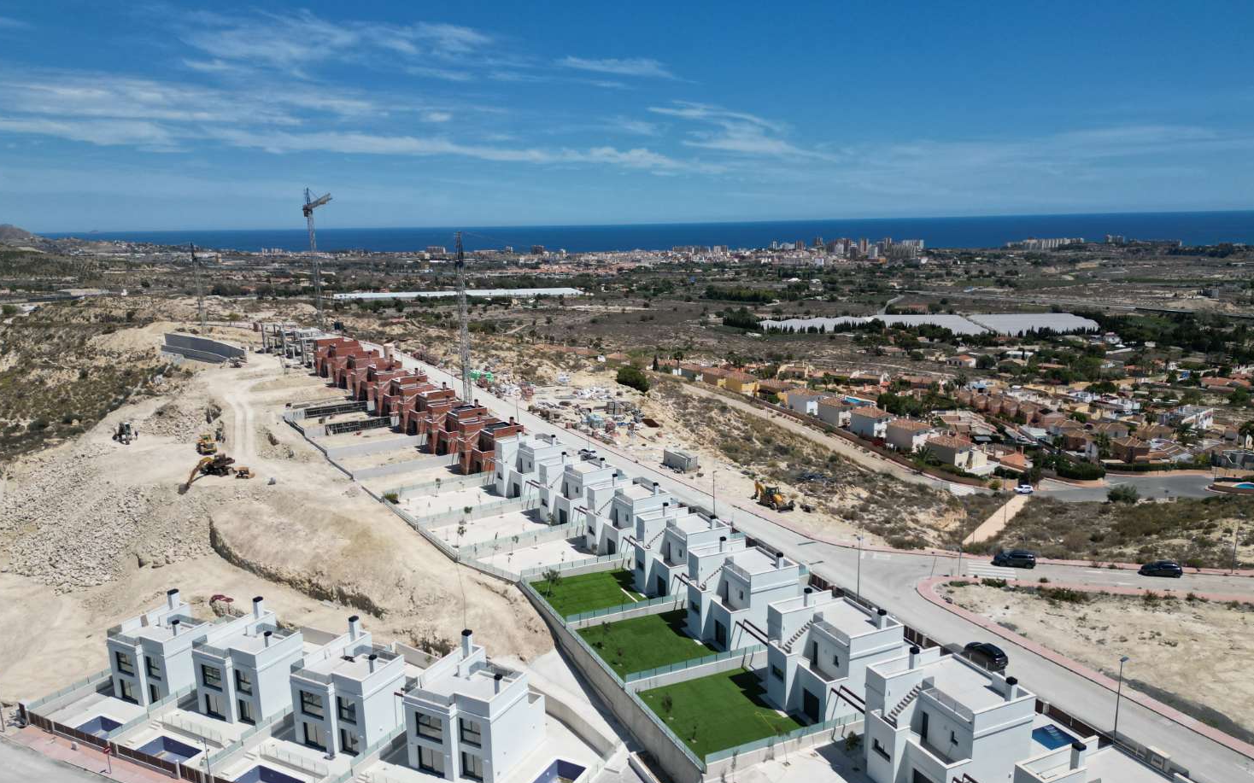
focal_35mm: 26
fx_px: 888
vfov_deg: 47.5
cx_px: 630
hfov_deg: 70.4
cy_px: 438
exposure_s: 1/6000
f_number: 1.7
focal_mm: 6.72
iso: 130
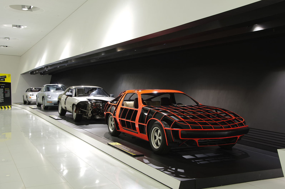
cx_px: 142
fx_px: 332
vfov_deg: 31.8
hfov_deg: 46.5
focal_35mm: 42
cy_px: 94
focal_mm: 28
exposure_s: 1/1.25
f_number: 8
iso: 100
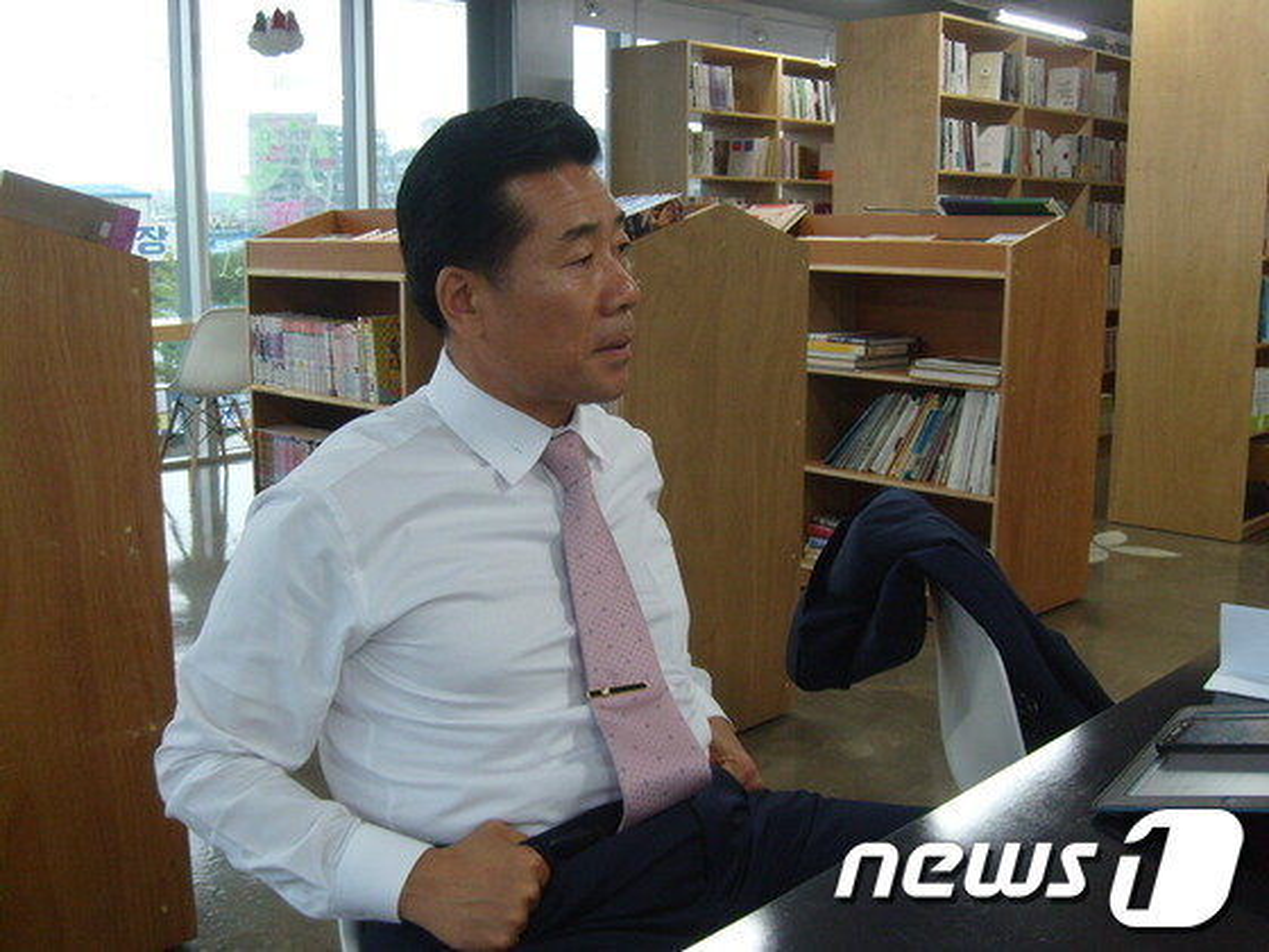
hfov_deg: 52.6
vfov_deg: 40.7
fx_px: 1283
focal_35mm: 35
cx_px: 634
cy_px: 476
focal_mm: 5.8
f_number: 2.8
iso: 160
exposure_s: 1/45
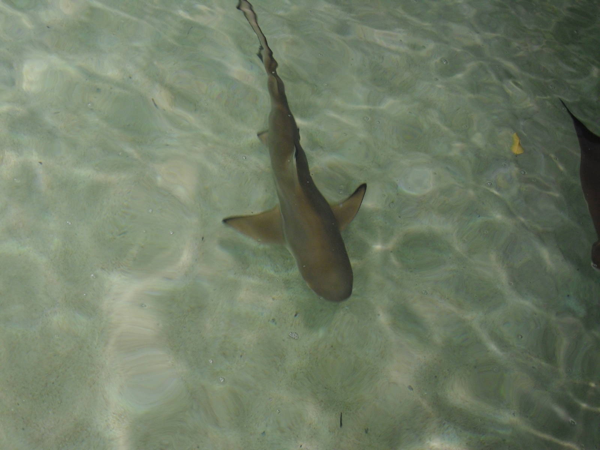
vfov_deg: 22.6
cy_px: 225
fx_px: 1127
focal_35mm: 65
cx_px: 300
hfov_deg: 29.8
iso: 200
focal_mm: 11.7
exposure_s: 1/50
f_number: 5.3
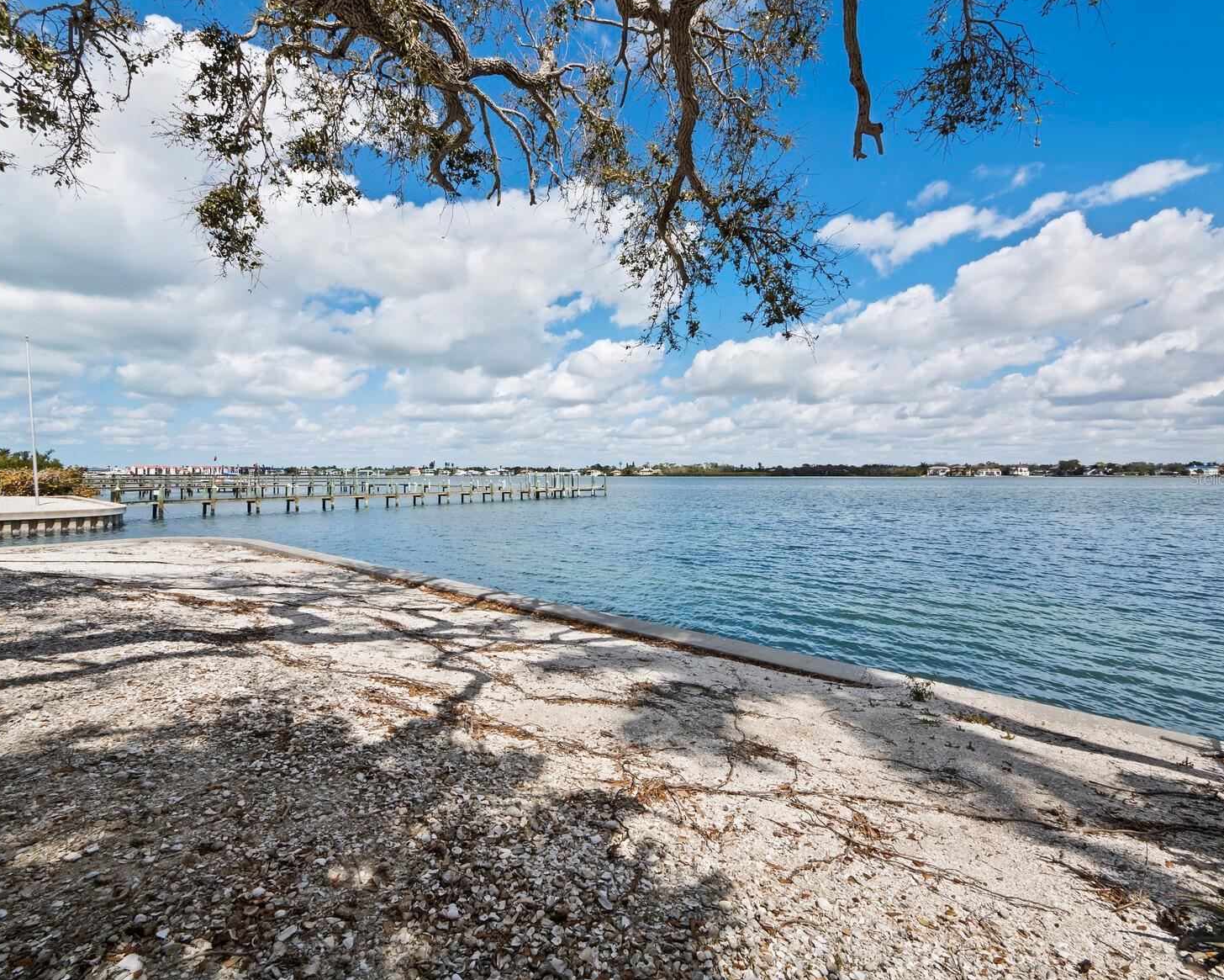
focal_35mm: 15
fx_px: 543
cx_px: 597
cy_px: 478
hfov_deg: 96.8
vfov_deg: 84.0
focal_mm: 7
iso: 320
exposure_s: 1/320
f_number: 11
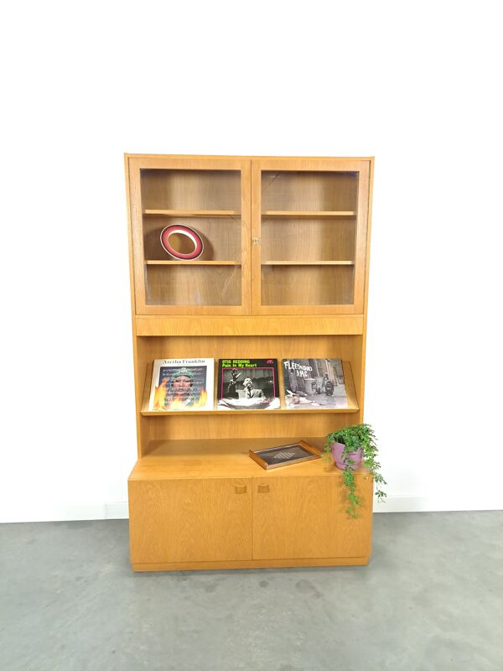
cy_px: 336
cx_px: 252
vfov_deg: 71.6
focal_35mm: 24
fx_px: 465
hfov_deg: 56.8
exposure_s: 1/33
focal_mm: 5.23
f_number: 1.8
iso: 400
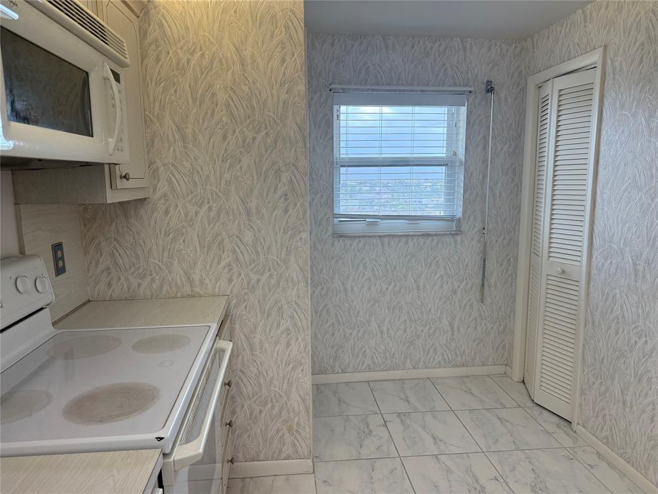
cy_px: 247
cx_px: 329
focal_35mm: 24
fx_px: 456
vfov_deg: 56.8
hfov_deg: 71.6
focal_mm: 6.76
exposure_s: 1/229
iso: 200
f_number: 1.78
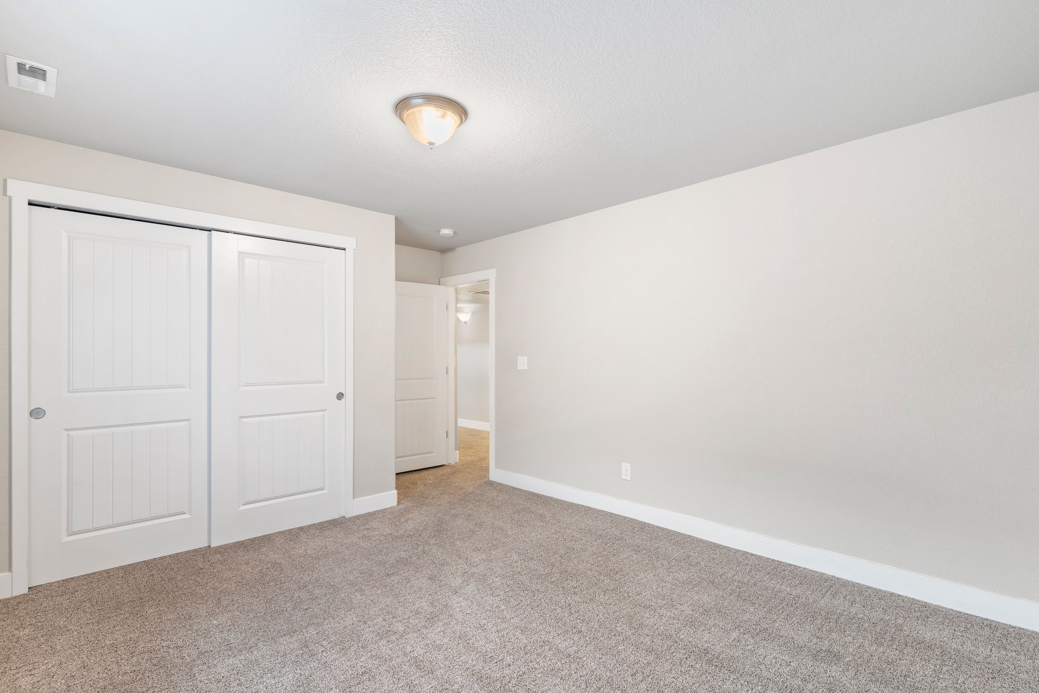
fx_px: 491
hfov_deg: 93.3
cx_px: 520
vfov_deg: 70.4
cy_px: 346
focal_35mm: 17
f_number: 8
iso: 400
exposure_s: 2
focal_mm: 17
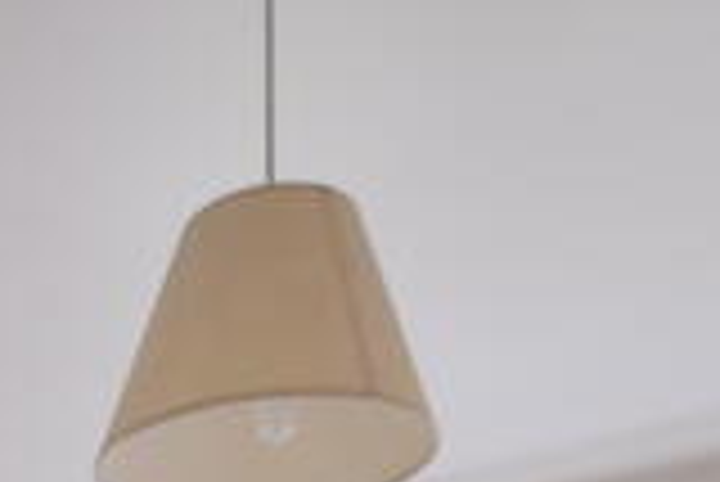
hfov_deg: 20.0
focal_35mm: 96
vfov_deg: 10.1
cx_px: -122
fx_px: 1922
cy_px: 1500
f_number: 6.3
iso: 800
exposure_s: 1/160
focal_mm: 10
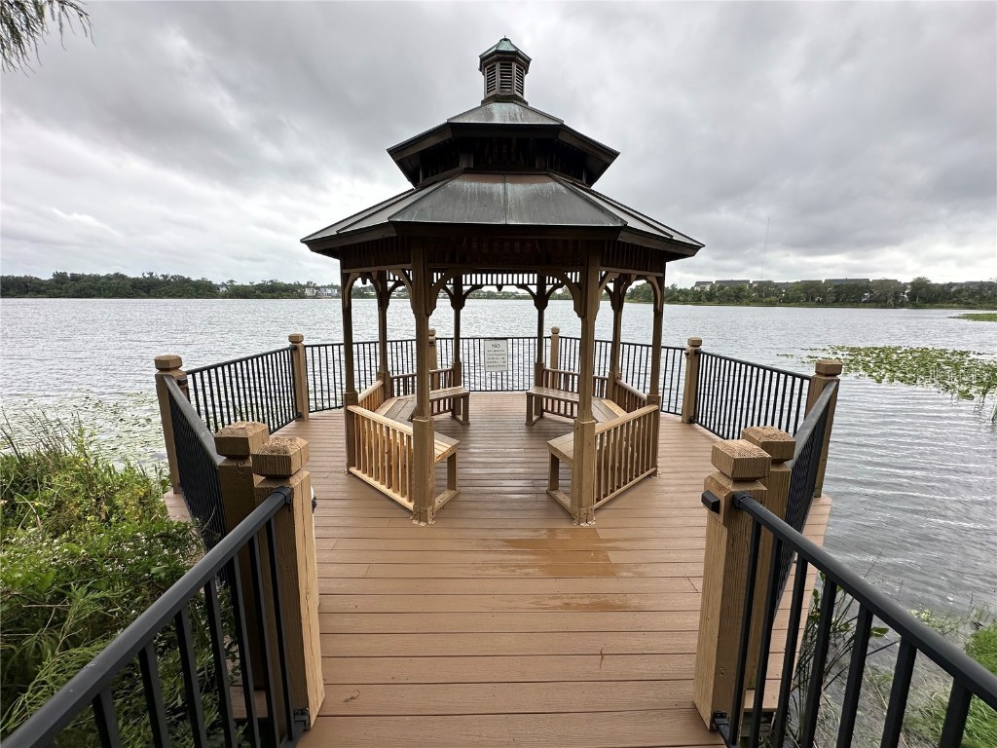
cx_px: 498
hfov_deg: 102.1
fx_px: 403
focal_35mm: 14
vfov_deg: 85.7
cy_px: 374
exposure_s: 1/483
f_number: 2.2
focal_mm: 2.22
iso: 40
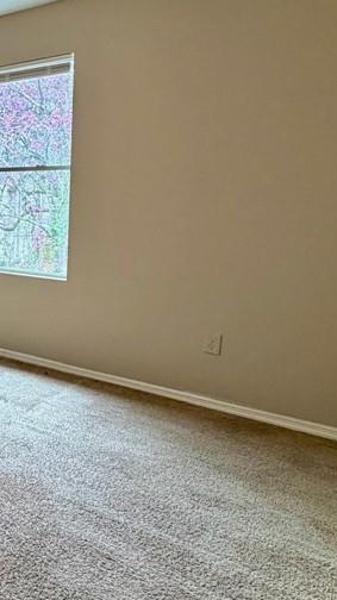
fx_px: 493
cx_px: -152
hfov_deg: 27.6
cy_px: 219
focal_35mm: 31
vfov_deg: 61.7
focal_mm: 2.22
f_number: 2.2
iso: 250
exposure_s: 1/120
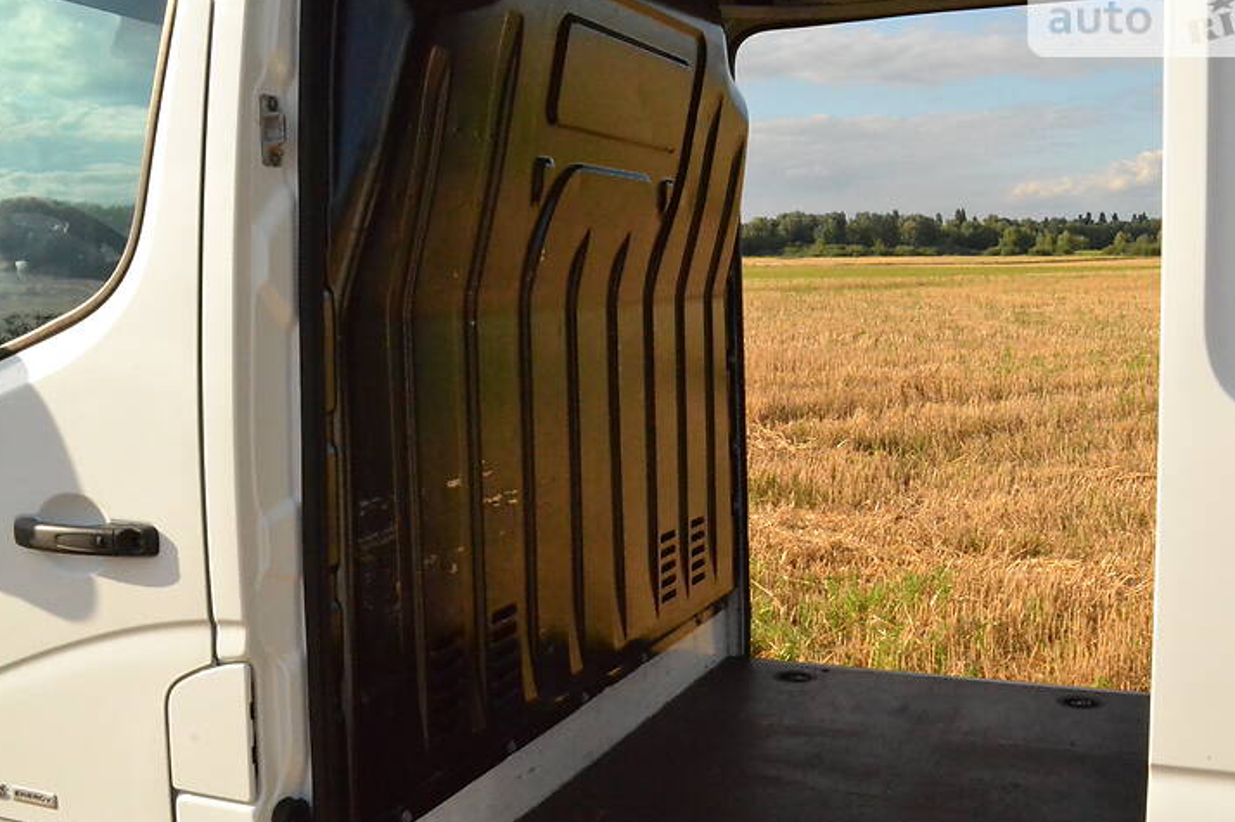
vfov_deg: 35.9
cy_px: 423
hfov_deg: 51.9
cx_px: 611
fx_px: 1268
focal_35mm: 37
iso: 6400
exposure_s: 1/1250
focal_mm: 22
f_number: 18
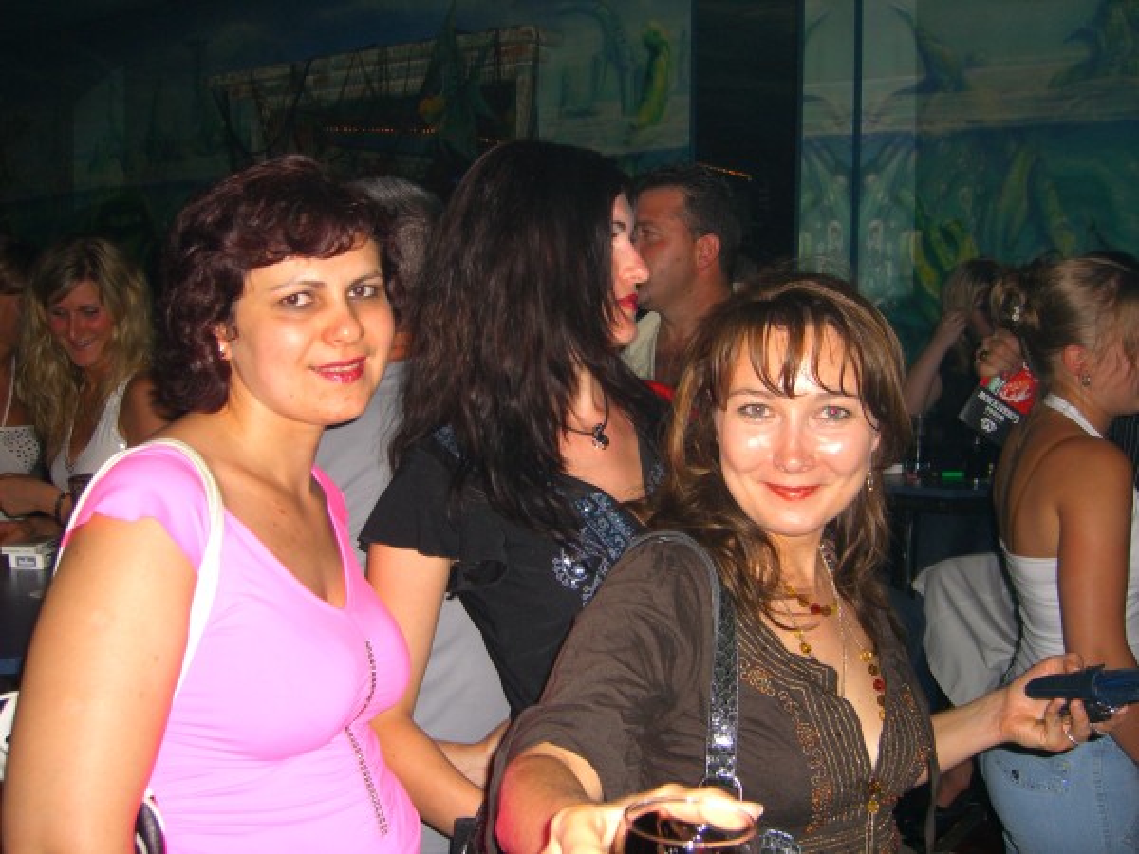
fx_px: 1250
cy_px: 427
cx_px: 570
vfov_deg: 37.7
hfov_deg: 49.0
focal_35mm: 38
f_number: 2.8
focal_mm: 7.9
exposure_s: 1/60
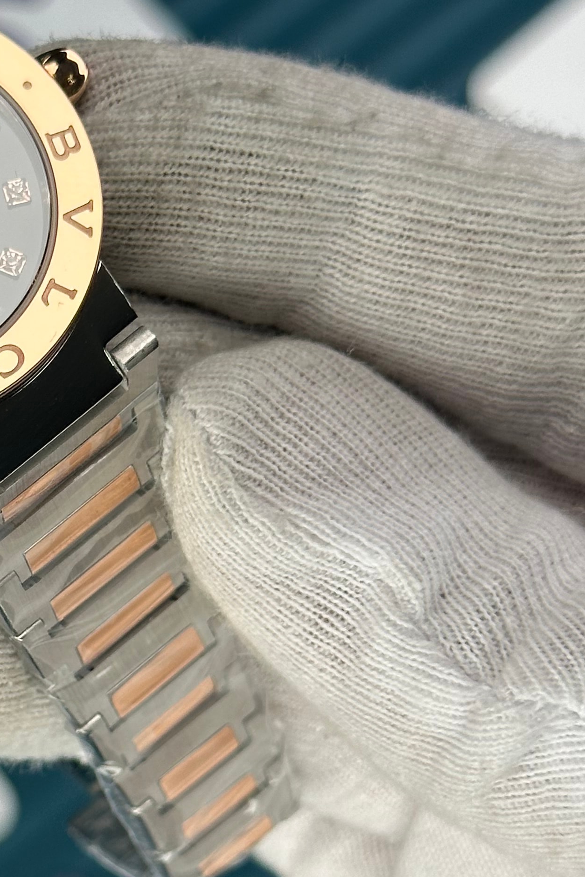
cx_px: -44
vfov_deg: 19.0
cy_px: 611
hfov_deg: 12.6
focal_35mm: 107
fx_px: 2608
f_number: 1.78
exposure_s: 1/1062
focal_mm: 6.86
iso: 64
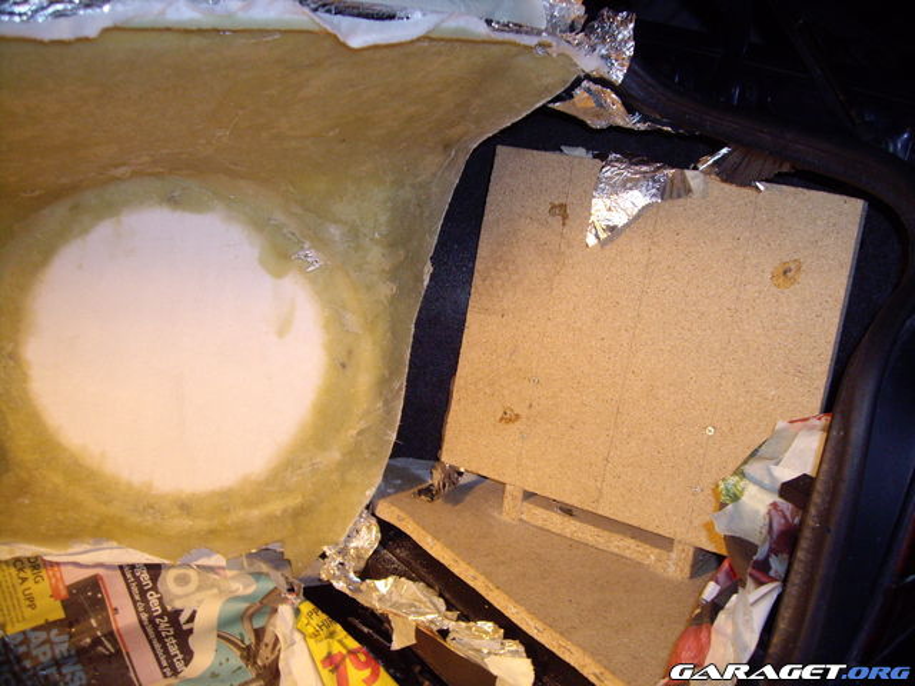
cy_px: 343
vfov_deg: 37.7
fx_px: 1004
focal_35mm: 38
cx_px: 458
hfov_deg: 49.0
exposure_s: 1/40
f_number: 2.7
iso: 200
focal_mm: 6.2
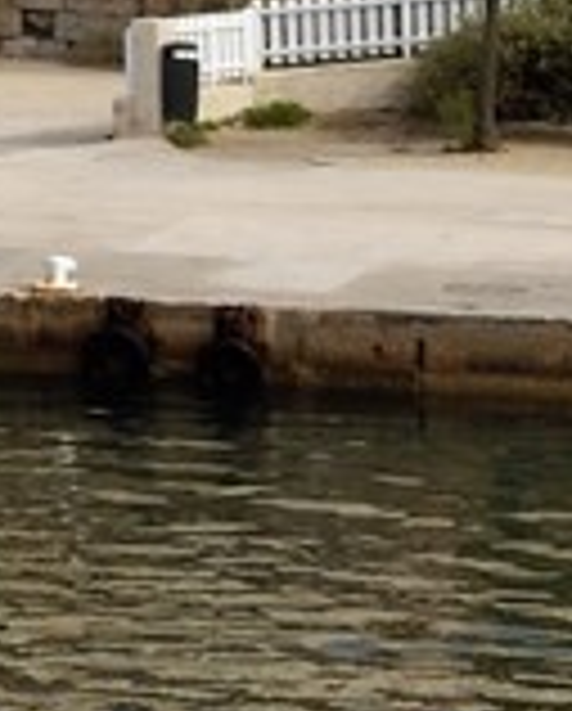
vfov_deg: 3.8
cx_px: -2554
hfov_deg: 2.9
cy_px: -1107
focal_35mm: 493
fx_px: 10402
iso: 200
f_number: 9
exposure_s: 1/640
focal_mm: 52
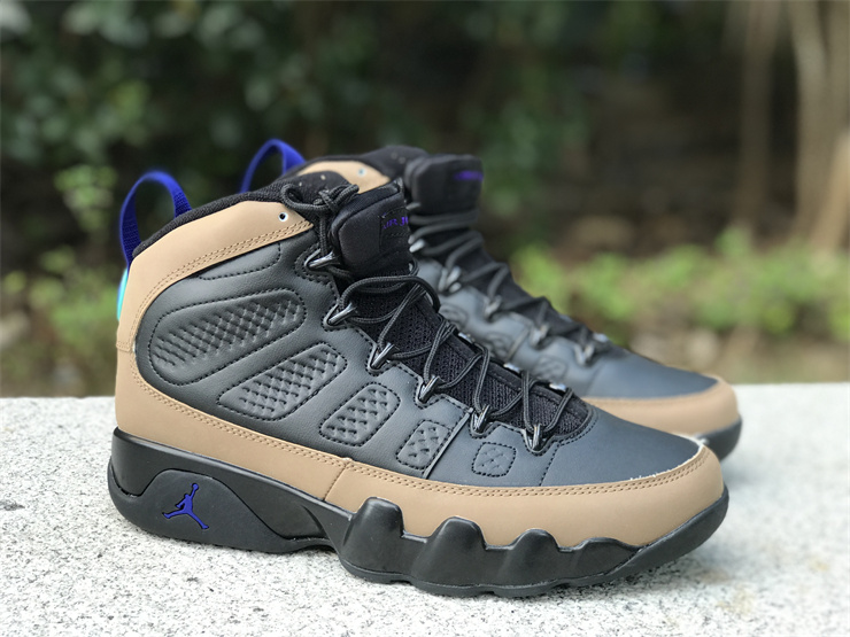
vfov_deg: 25.7
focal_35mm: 57
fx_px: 1400
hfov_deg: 33.8
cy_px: 318
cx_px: 425
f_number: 2.8
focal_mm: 6.6
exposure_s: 1/50
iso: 25
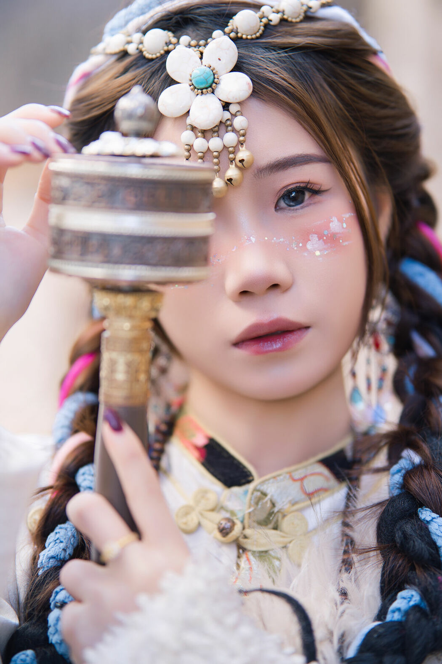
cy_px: 332
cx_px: 221
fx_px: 1565
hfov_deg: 16.1
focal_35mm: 85
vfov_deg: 23.9
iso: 100
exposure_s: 1/200
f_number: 2
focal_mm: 85
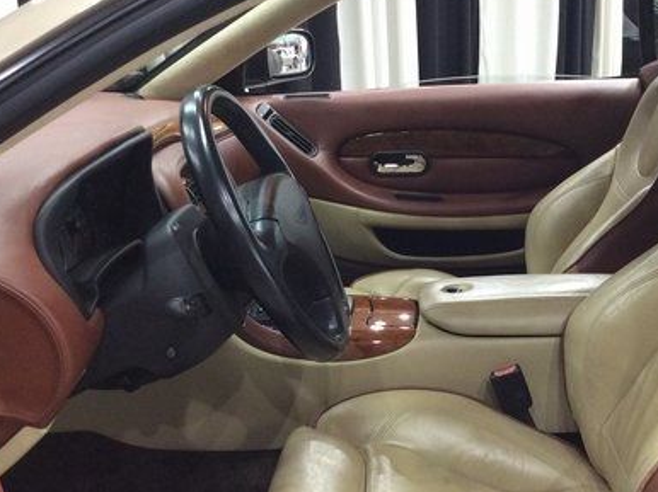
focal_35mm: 53
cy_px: 327
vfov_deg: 27.3
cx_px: 452
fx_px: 1007
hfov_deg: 35.7
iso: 125
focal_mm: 3.3
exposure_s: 1/24
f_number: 2.4
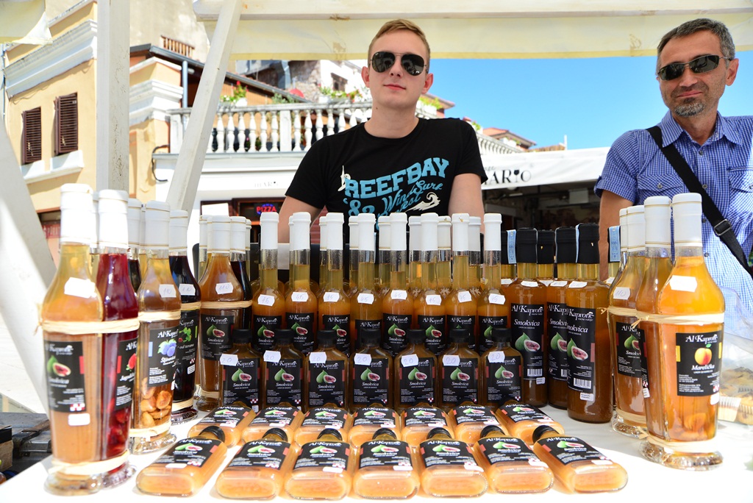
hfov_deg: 73.7
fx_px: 502
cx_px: 376
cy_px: 252
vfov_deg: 53.2
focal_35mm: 24
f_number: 7.1
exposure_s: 1/1250
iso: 640
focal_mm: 24
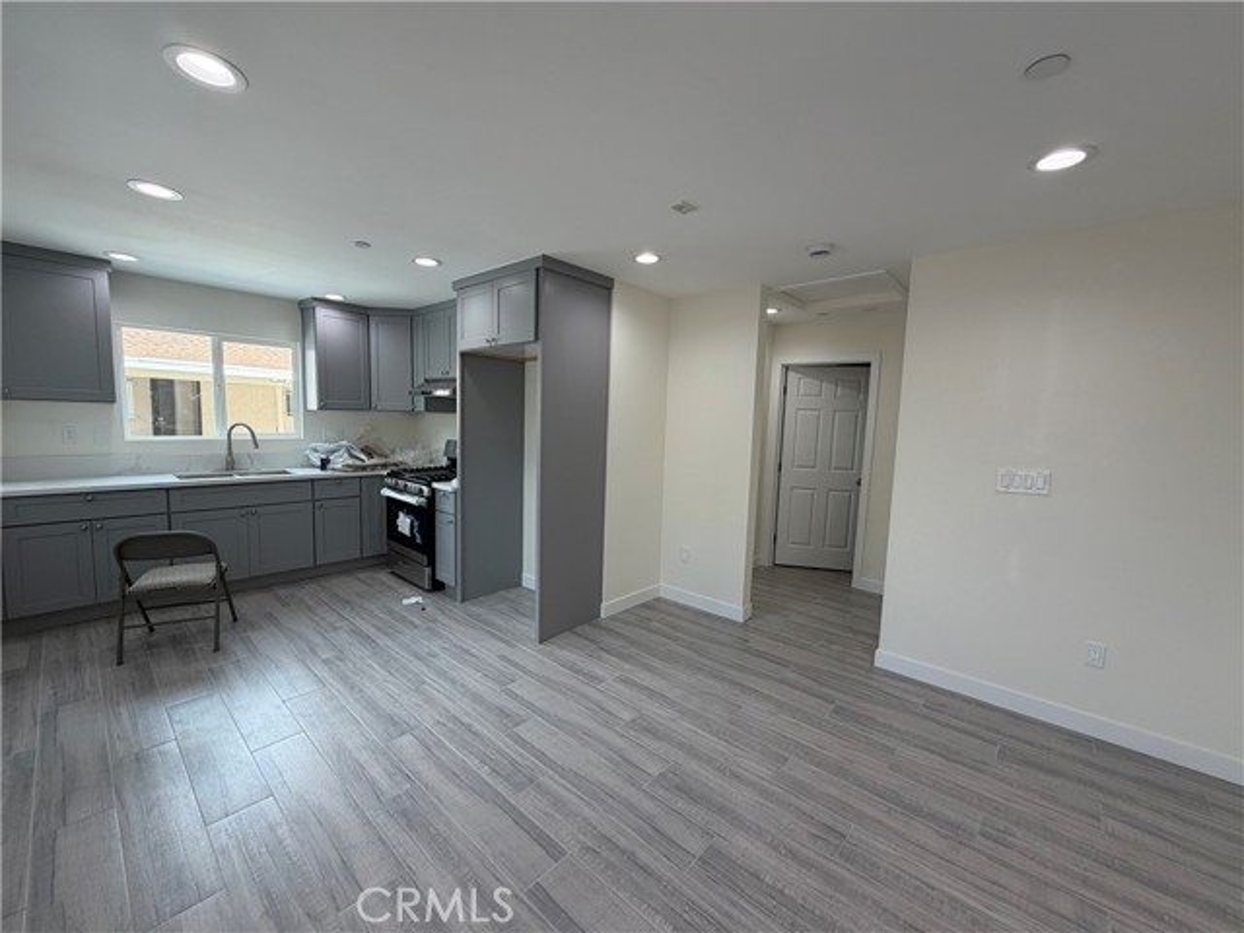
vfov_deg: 85.7
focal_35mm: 14
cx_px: 622
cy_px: 466
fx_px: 503
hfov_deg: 102.1
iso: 80
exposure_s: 1/120
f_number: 2.2
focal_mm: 2.22
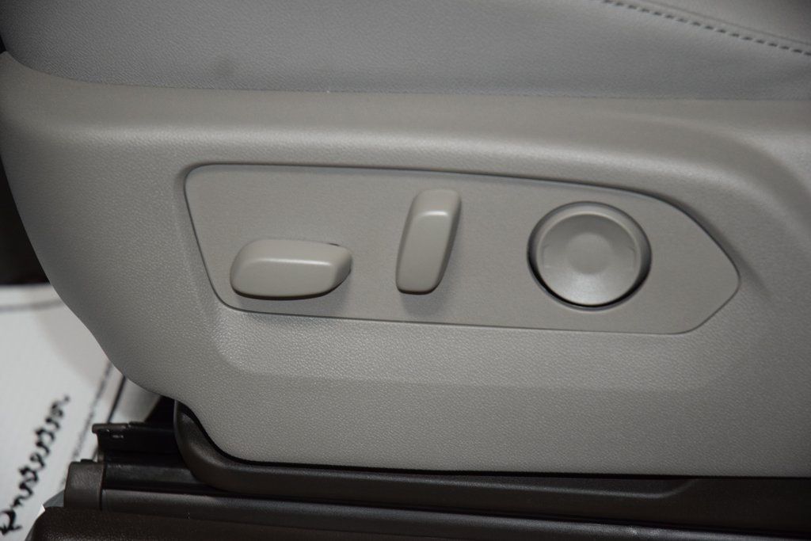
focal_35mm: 105
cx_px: 406
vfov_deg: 13.0
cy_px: 270
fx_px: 2366
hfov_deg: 19.5
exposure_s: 1/60
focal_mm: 70
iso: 1100
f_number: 4.5
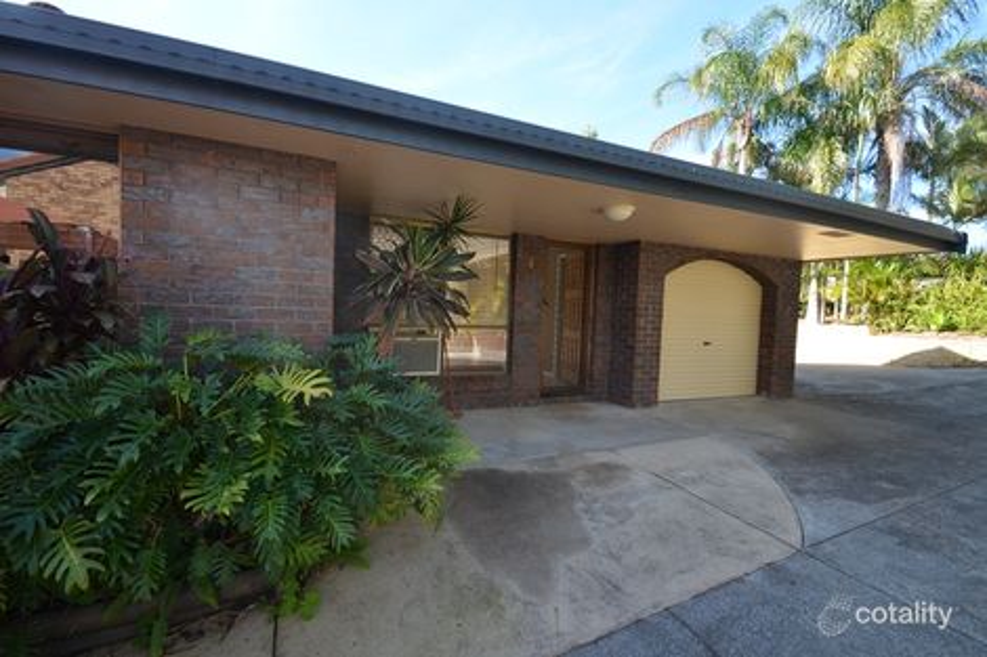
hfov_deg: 100.4
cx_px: 494
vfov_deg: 77.3
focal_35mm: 15
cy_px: 328
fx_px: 411
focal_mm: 10
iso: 200
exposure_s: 1/160
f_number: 5.6
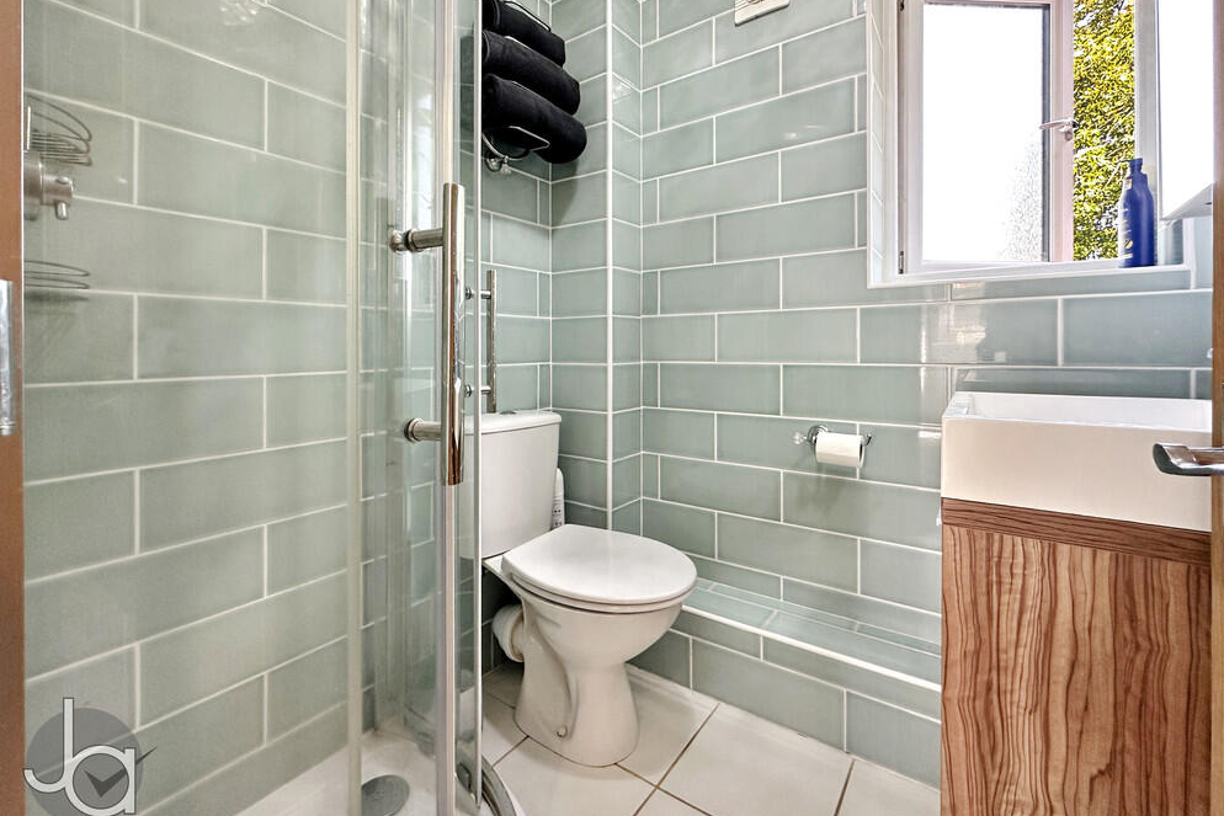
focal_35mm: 15
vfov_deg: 77.3
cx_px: 611
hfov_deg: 100.4
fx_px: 510
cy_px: 407
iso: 200
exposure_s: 1/100
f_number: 2.2
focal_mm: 2.22
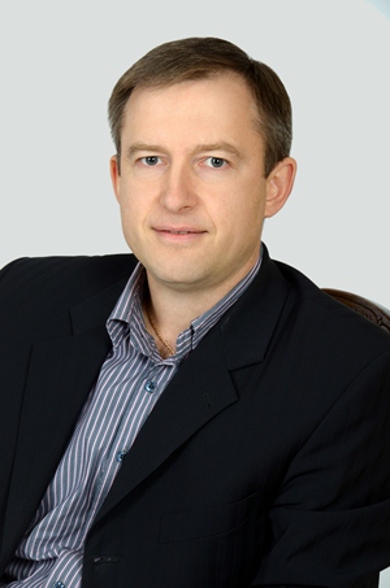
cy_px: 294
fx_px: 2571
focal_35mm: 158
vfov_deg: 13.1
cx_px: 195
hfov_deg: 8.7
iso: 200
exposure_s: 1/200
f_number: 11
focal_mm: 105
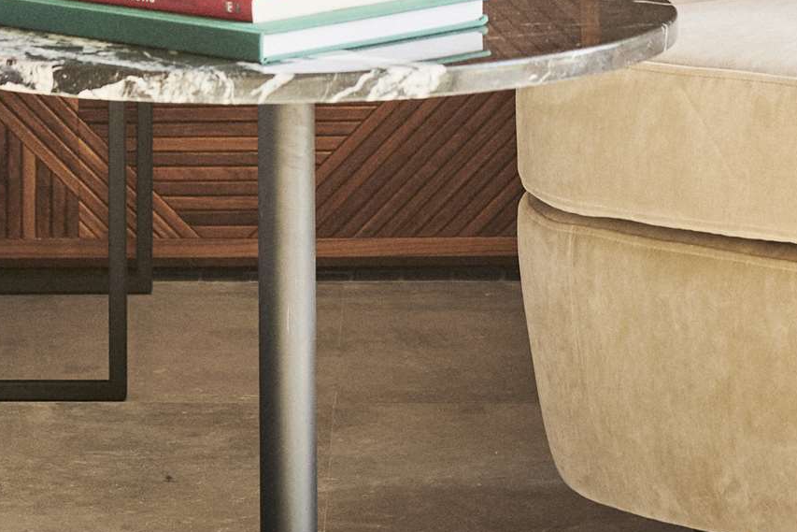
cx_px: 407
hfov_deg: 9.1
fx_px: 4982
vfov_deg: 5.9
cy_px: -623
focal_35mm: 225
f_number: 5.6
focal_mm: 50
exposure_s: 1/80
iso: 200
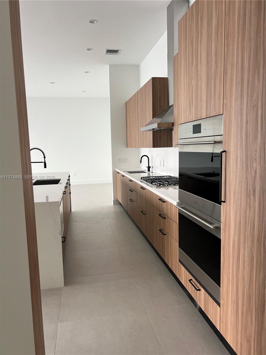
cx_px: 133
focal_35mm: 26
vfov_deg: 67.3
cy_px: 178
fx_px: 266
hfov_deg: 53.1
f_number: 1.5
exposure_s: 1/120
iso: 80
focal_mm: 5.7
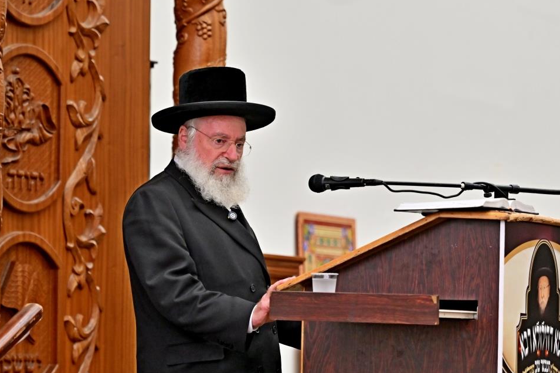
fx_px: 3001
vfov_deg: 7.1
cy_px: 194
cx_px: 292
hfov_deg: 10.7
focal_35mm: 193
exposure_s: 1/320
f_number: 4
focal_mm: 120
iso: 1000
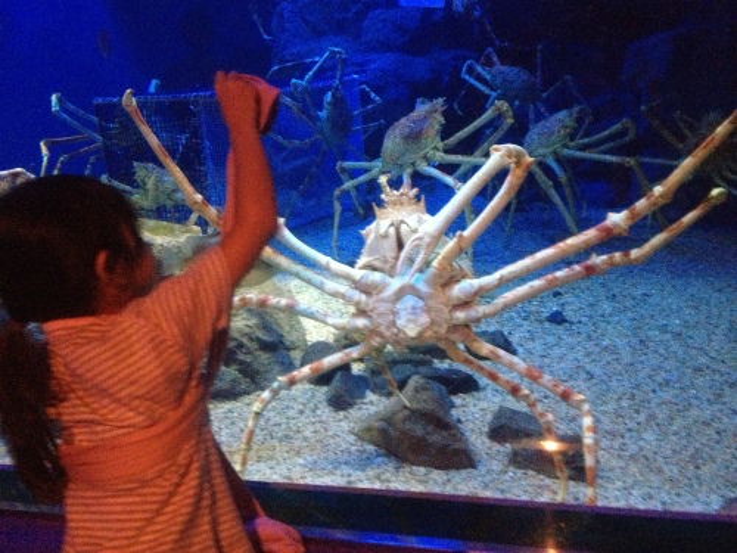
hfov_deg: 52.6
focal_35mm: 35
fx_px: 745
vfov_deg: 40.7
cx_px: 368
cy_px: 276
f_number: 2.4
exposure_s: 1/15
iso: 800
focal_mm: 4.28
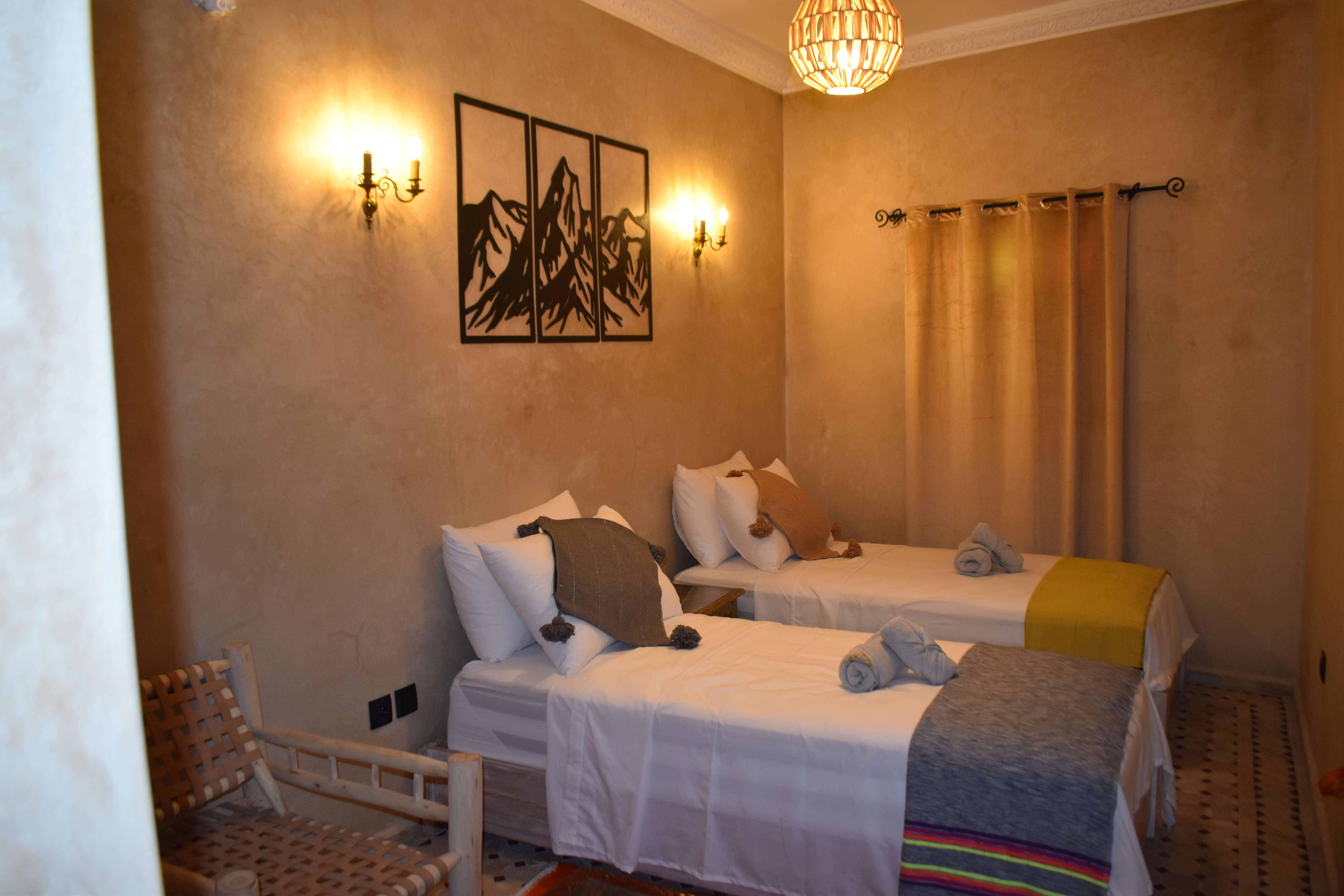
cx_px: 672
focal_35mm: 27
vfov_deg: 47.9
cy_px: 448
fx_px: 1008
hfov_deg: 67.4
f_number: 4
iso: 800
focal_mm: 18
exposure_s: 1/60
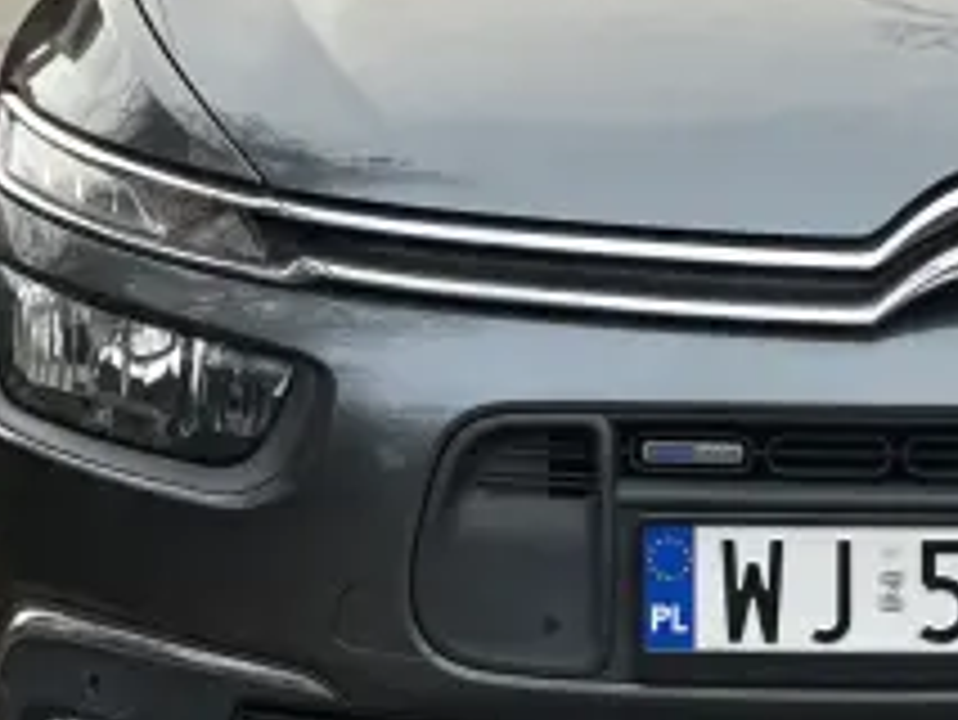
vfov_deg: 6.4
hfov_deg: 8.5
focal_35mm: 231
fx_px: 6397
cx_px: 945
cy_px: 220
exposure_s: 1/121
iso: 160
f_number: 2.8
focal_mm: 9
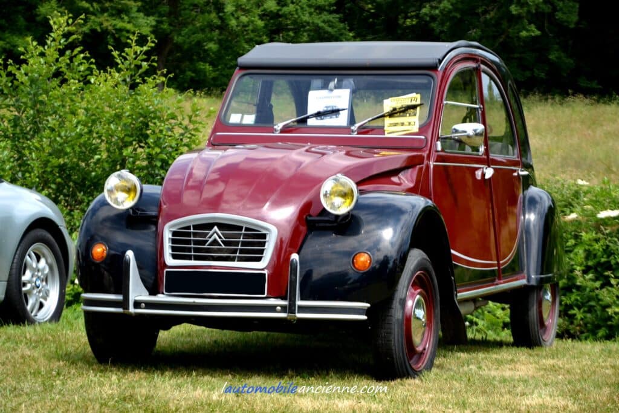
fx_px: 2321
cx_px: 310
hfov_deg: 15.2
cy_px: 206
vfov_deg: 10.2
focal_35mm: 135
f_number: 5.6
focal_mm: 90
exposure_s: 1/500
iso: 220
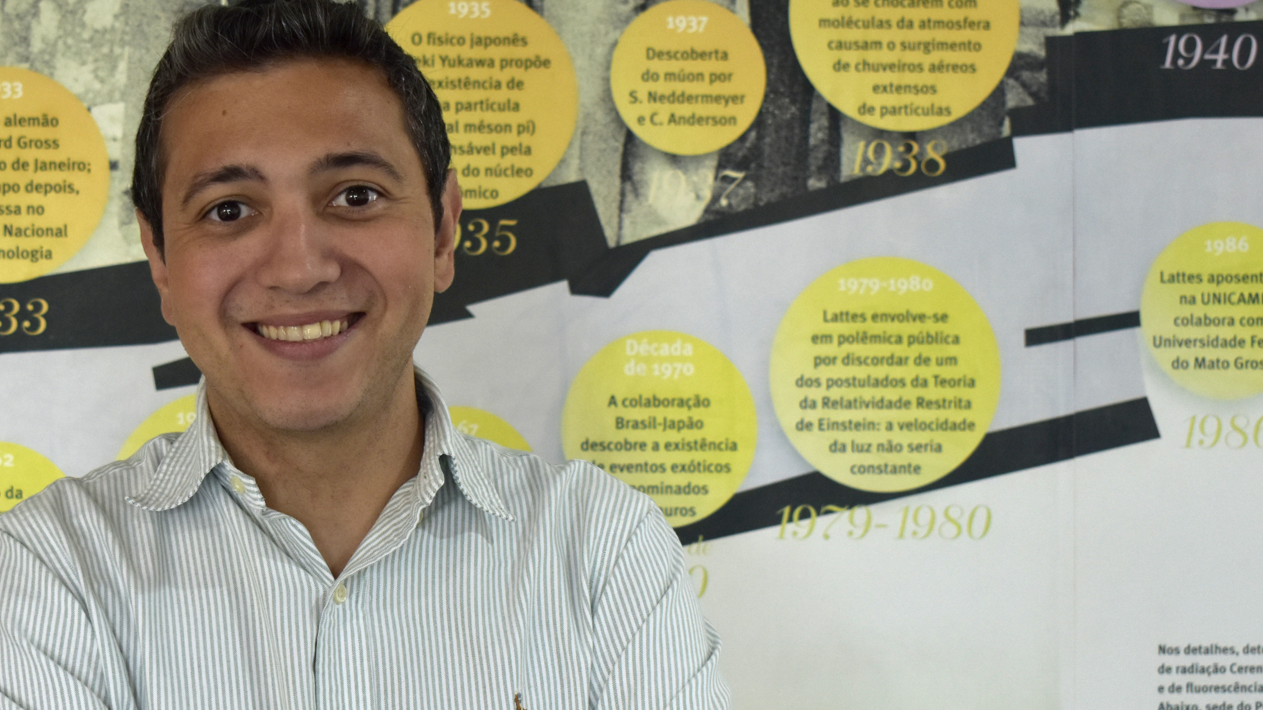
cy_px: 536
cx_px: 374
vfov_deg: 13.4
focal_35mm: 90
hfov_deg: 23.5
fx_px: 3009
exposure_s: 1/60
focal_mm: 35
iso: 500
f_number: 4.5
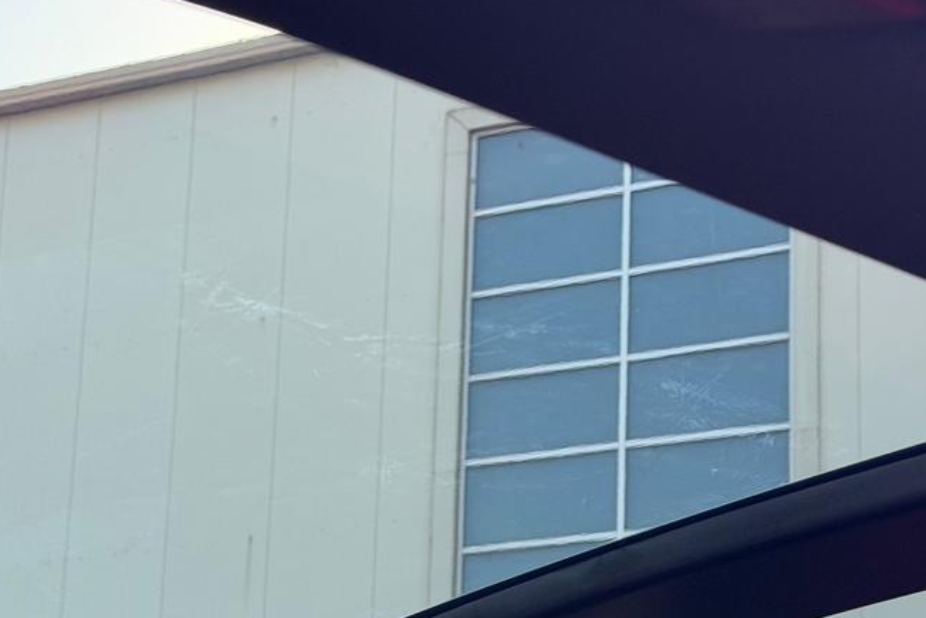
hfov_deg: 20.7
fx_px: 2521
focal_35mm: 98
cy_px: 631
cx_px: 298
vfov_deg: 13.8
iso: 100
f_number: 1.78
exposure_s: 1/72
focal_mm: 6.76
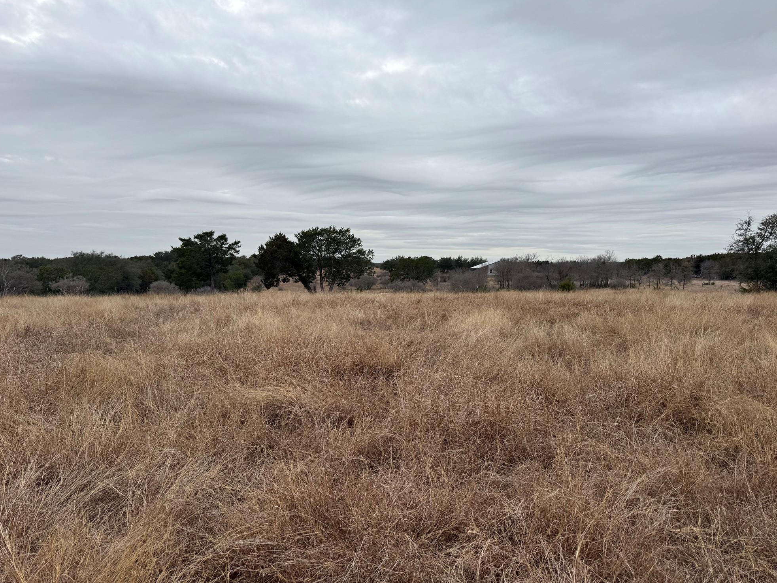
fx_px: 561
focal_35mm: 25
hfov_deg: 69.4
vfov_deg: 54.9
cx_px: 392
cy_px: 292
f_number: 1.78
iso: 80
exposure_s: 1/2703
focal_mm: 6.76
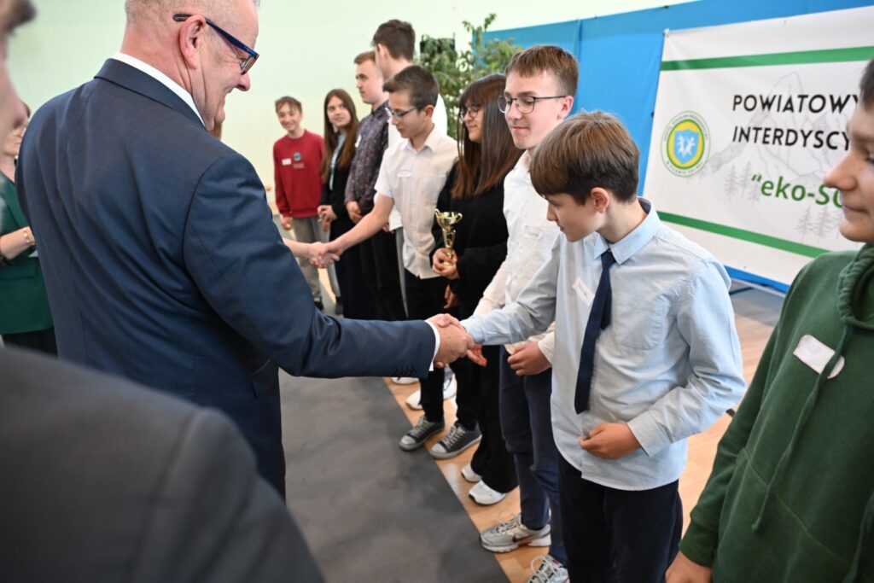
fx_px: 583
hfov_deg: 73.7
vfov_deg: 53.1
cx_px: 437
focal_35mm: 24
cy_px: 292
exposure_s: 1/125
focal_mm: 24
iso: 1100
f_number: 4
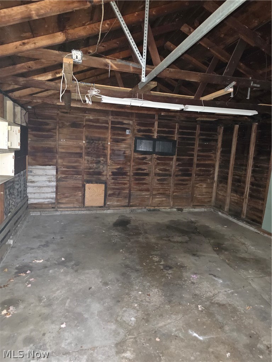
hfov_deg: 58.9
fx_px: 241
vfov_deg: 73.9
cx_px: 136
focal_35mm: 23
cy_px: 181
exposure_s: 1/12
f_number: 1.7
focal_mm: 6.3
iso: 1000
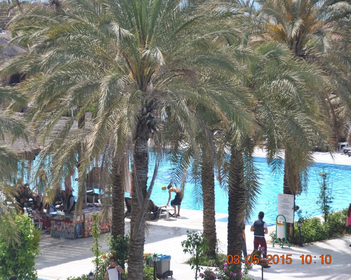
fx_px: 1973
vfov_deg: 8.1
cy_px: 140
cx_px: 160
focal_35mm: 190
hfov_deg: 10.2
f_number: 5.6
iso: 160
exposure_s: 1/500
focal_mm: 112
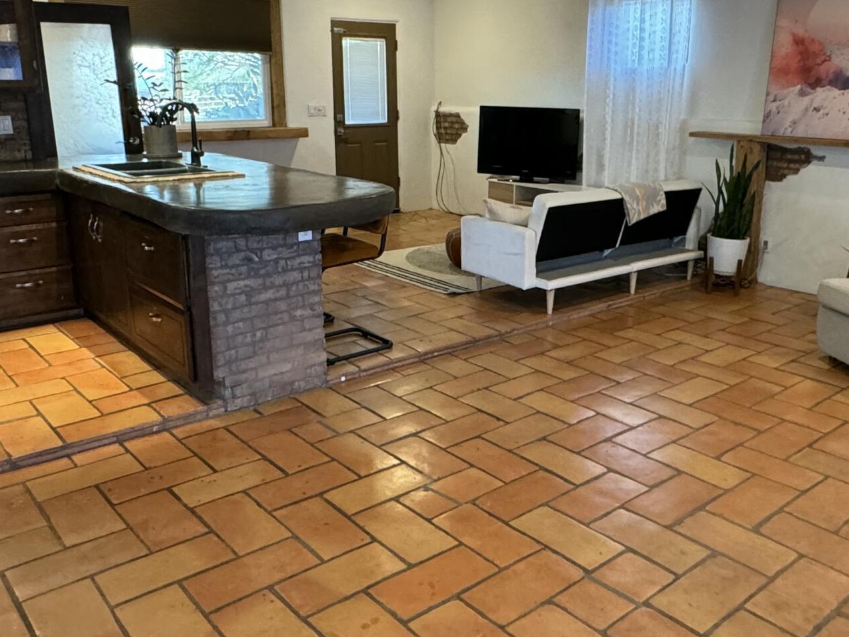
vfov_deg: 42.8
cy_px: 269
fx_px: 809
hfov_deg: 55.1
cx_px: 490
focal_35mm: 33
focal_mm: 2.22
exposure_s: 1/60
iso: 400
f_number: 2.2
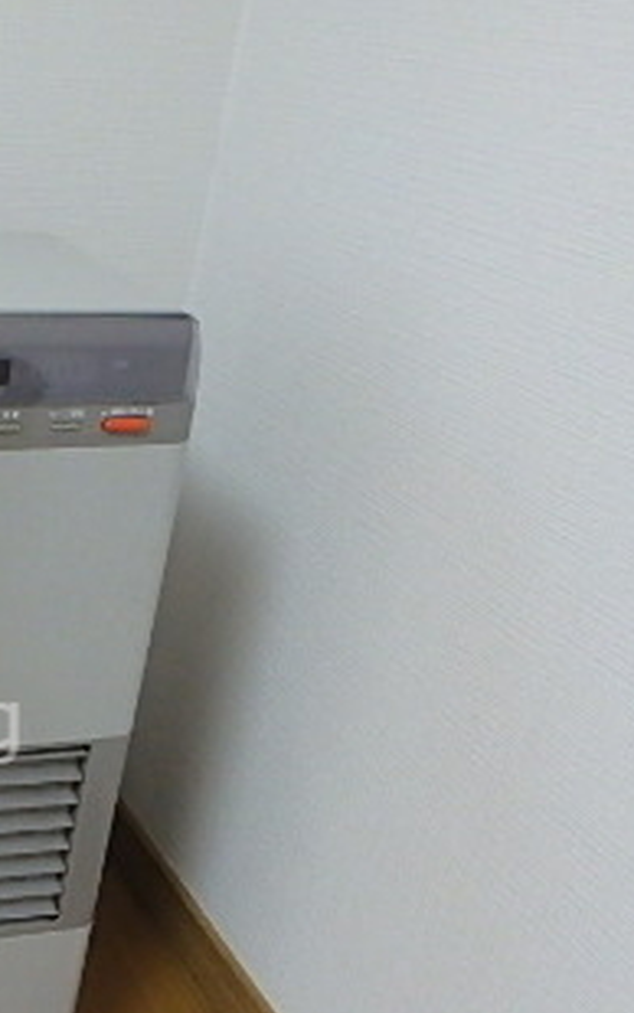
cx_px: -186
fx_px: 1271
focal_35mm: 46
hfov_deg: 24.5
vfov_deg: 42.5
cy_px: 725
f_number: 3.5
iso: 640
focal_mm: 3.7
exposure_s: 1/30
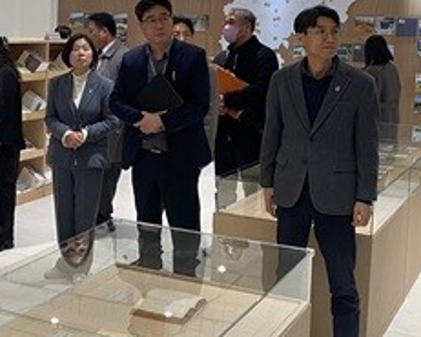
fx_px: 823
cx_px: 26
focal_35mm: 66
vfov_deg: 23.0
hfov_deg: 27.5
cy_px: 89
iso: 100
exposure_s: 1/60
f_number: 1.8
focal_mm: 4.25
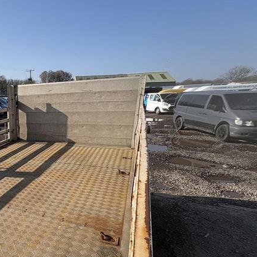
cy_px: 164
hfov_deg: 50.7
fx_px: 218
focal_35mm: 26
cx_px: 7
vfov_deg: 60.0
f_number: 2.2
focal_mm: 2.22
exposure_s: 1/1506
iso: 40
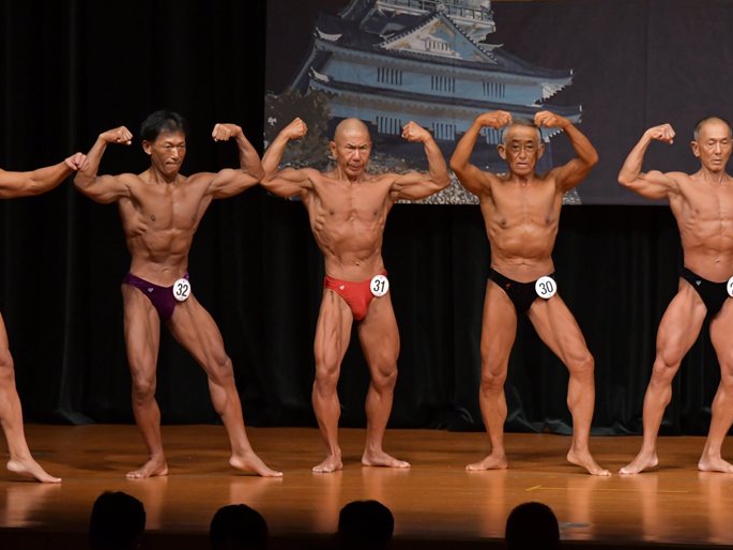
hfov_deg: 7.6
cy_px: 275
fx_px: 5528
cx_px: 399
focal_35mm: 261
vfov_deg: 5.7
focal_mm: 160
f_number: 5.6
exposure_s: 1/400
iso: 5000
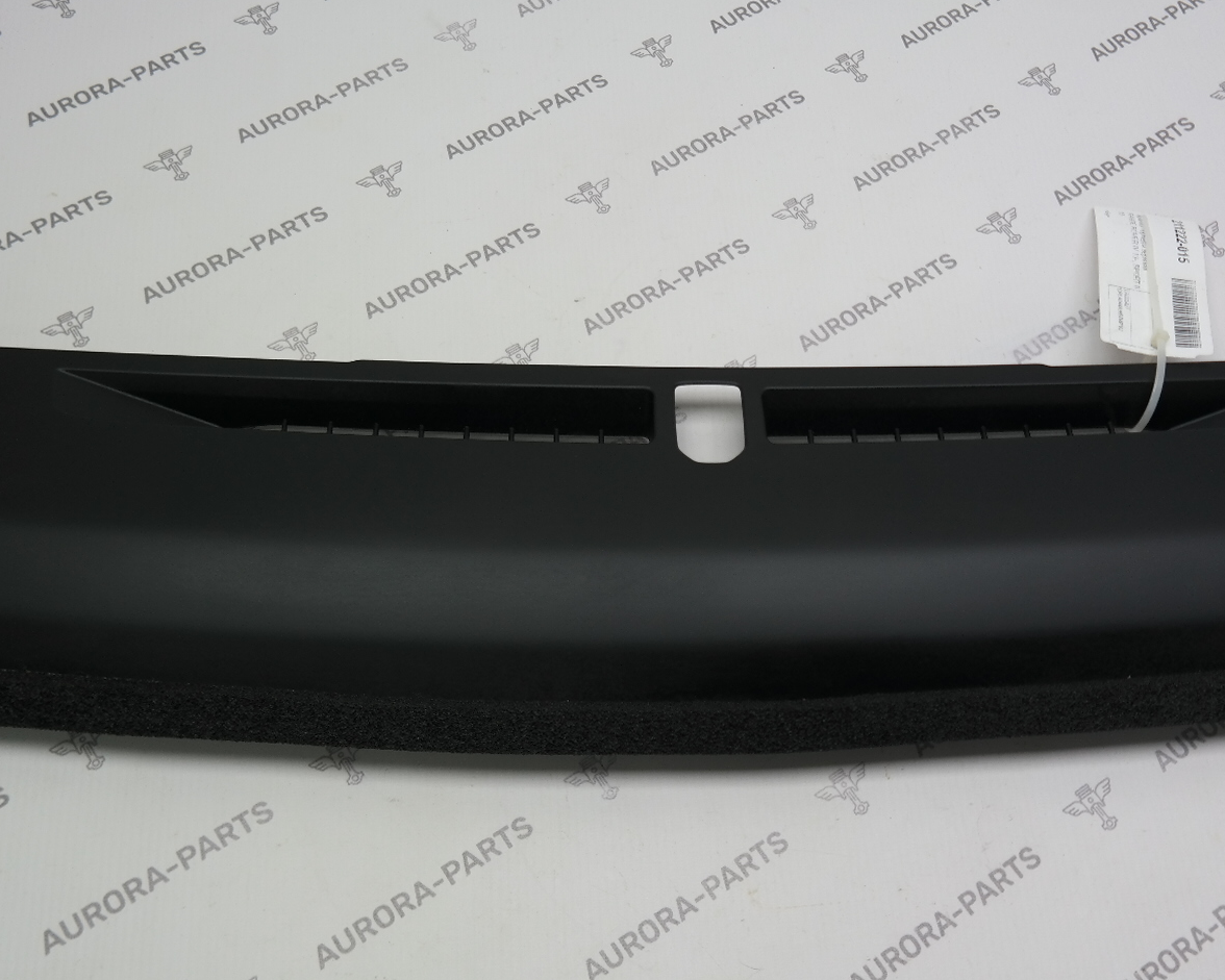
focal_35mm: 40
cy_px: 560
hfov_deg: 45.7
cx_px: 691
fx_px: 1450
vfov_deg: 37.3
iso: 100
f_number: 3.5
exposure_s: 1/80
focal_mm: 19
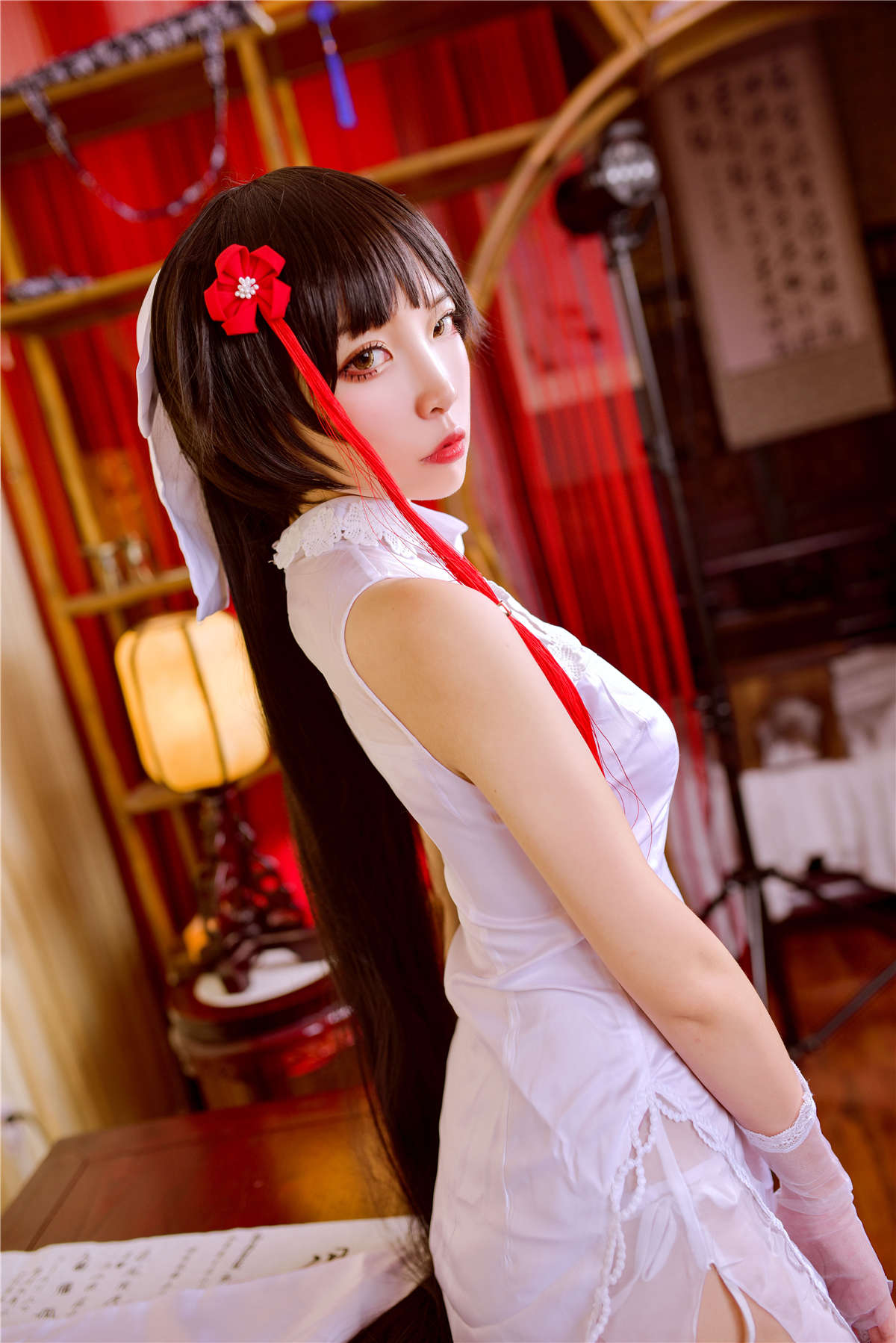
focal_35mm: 35
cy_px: 672
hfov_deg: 37.9
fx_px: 1306
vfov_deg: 54.4
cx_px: 448
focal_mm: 35
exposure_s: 1/100
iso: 50
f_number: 2.8
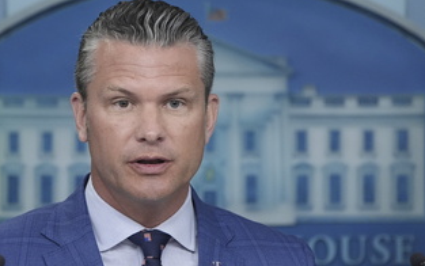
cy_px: 151
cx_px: 152
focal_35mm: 540
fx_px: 6258
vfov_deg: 2.4
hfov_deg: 3.9
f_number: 5.6
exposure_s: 1/400
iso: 4000
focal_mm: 324
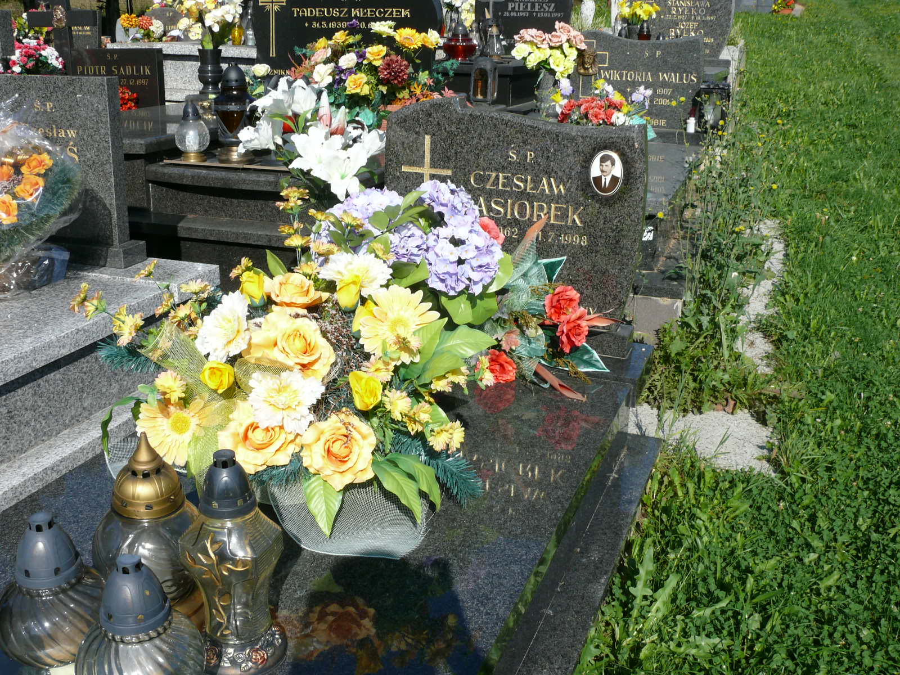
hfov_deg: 52.6
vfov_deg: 40.7
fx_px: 910
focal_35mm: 35
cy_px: 338
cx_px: 450
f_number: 6.3
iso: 100
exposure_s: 1/400
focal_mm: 7.4
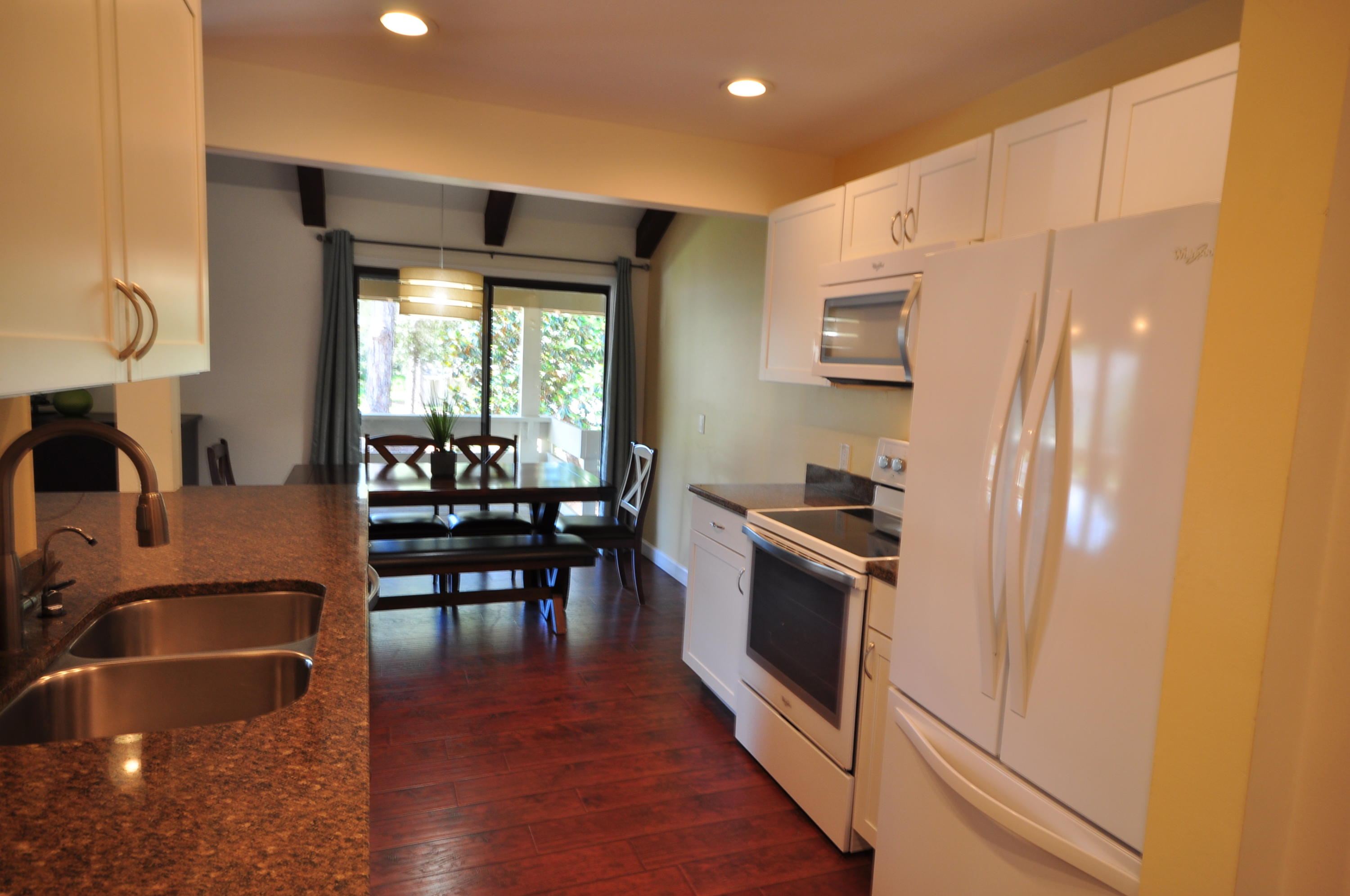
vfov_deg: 59.4
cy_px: 448
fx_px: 786
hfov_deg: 81.3
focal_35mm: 21
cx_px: 675
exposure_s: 1/5
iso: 200
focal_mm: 14
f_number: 9
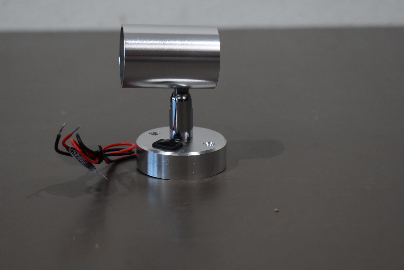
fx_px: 842
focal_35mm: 75
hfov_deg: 27.0
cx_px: 196
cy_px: 135
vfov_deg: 18.2
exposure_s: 1/250
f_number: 5
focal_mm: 42
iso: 720
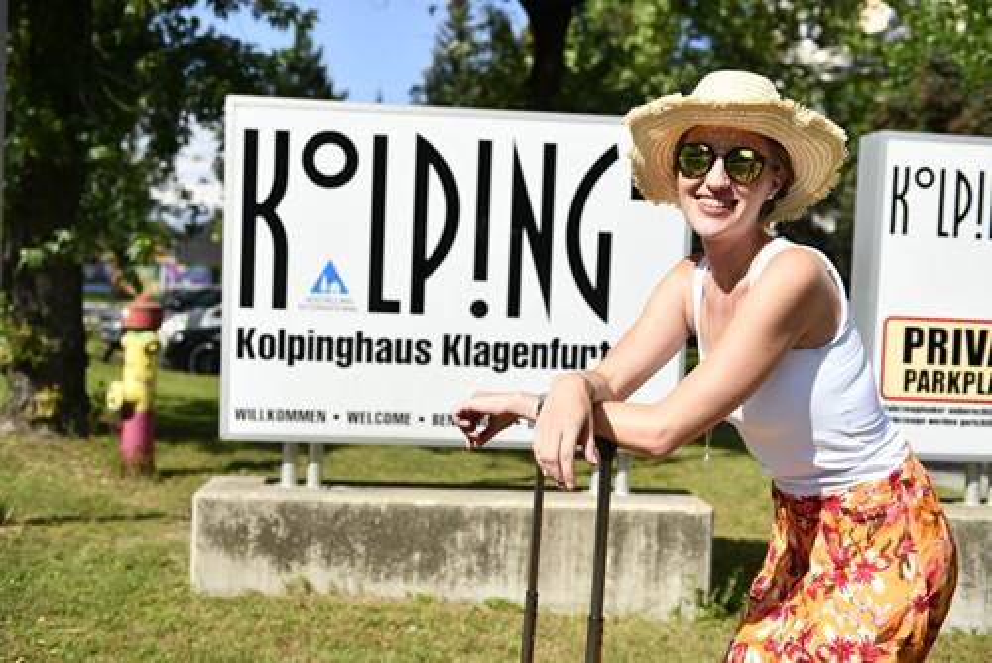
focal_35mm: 38
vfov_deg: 35.1
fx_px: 1048
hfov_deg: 50.7
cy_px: 332
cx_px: 496
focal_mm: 38
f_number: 4
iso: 80
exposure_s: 1/1000
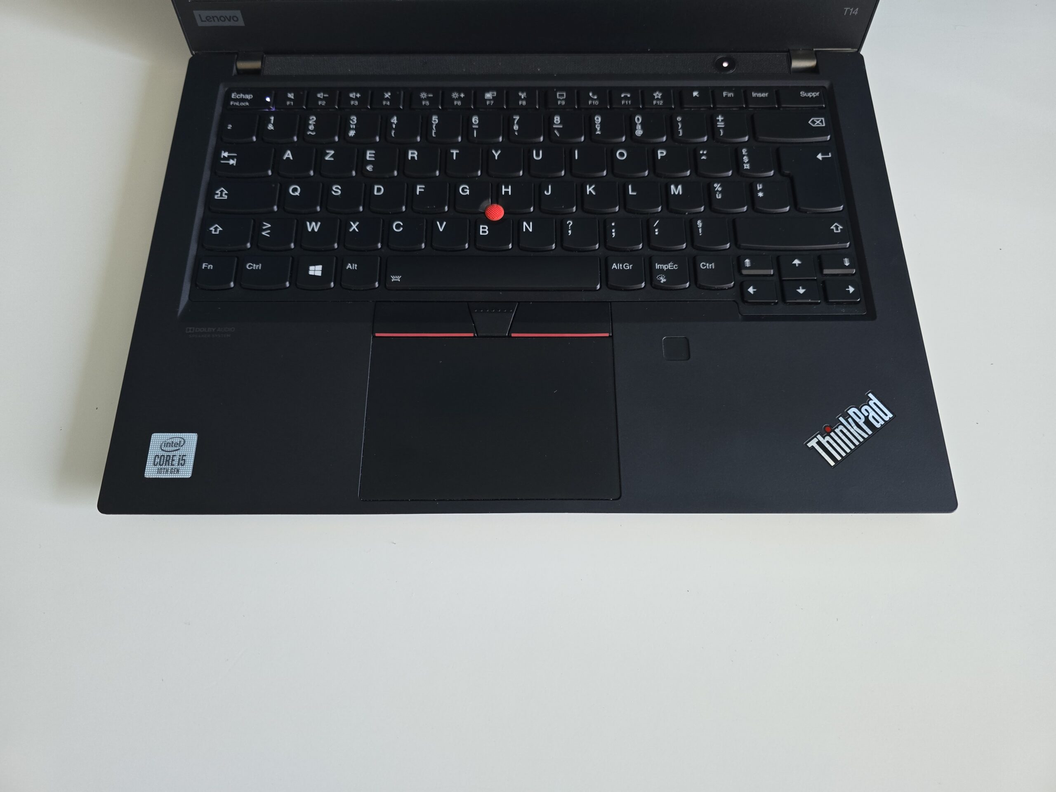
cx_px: 528
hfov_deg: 73.9
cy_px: 396
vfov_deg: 58.9
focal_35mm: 23
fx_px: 702
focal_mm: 6.3
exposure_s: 1/41
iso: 250
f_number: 1.7
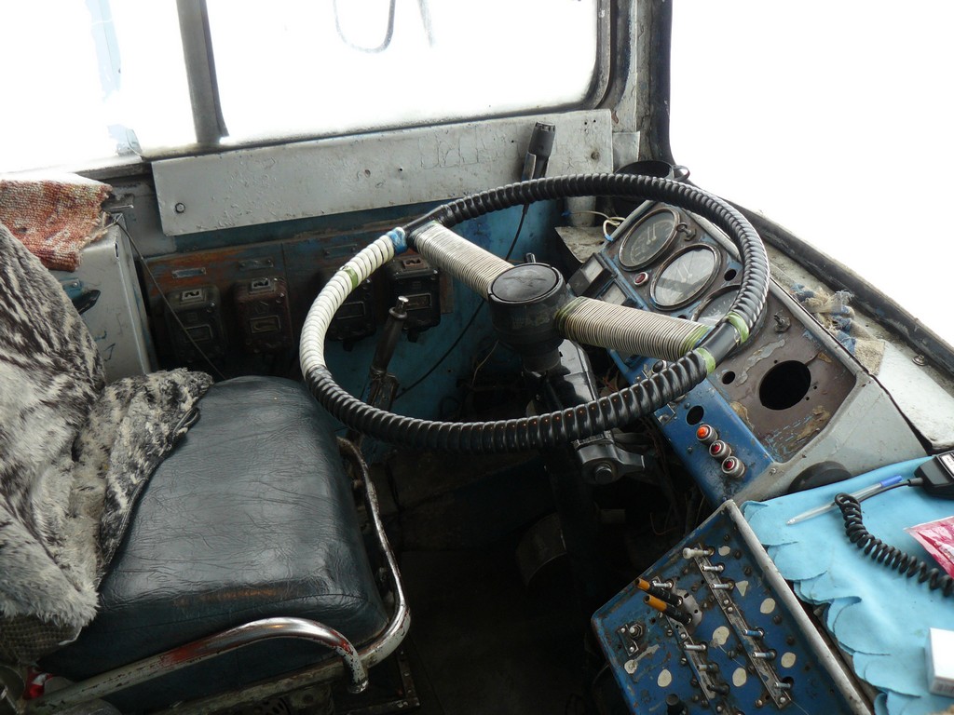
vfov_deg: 39.7
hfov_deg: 51.4
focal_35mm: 36
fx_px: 992
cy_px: 358
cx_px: 477
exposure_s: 1/30
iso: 100
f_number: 2.8
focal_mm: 6
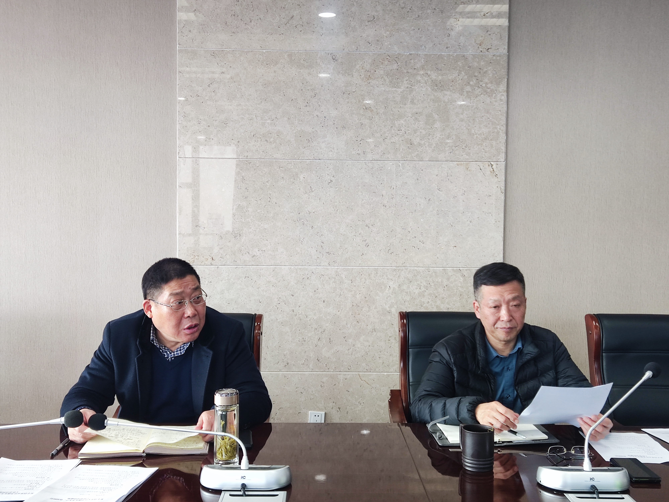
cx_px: 334
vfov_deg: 36.0
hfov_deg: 46.8
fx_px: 773
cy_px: 251
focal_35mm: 40
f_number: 1.79
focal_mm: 4.71
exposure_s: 1/60
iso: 162
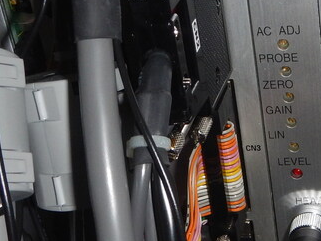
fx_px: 798
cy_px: 147
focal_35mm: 86
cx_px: 255
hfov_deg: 22.5
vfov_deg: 17.2
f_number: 8.2
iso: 200
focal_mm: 4.3
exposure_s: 1/30
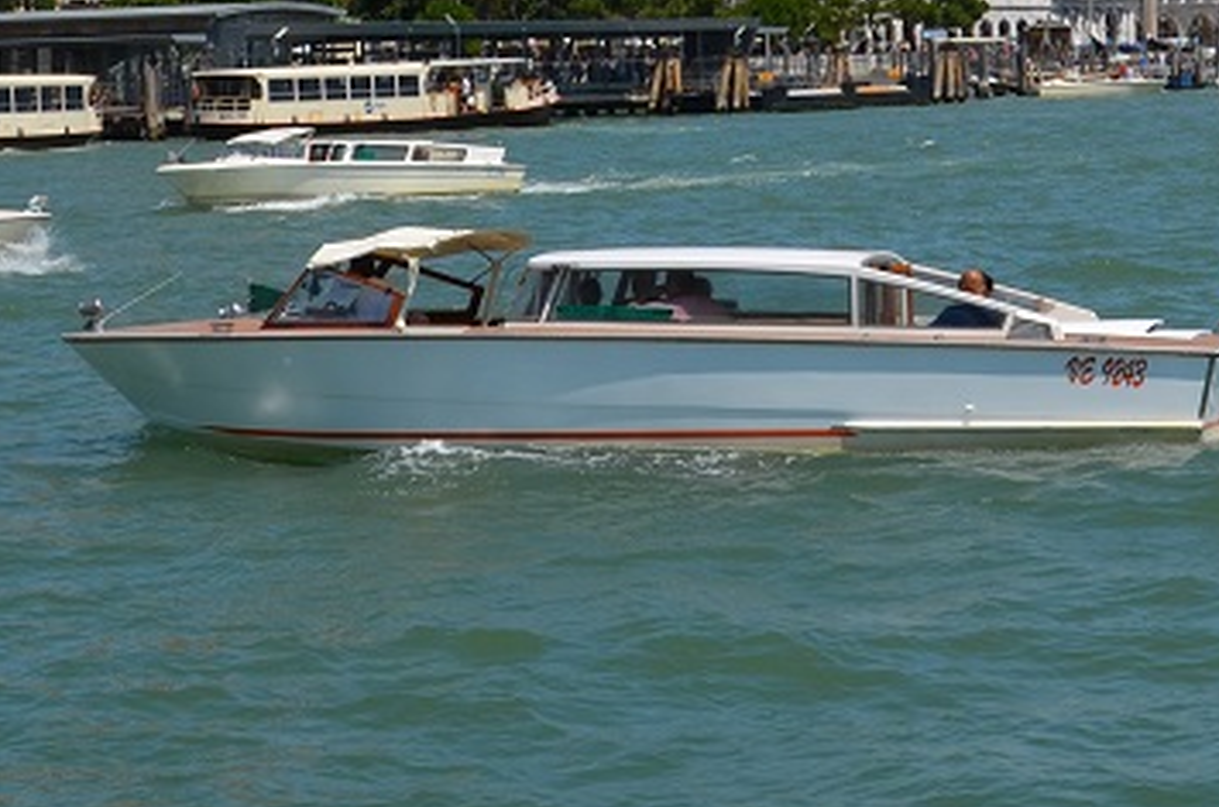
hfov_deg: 17.7
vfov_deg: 11.6
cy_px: -273
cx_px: 1032
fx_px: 3869
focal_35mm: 115
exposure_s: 1/400
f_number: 10
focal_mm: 25
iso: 100
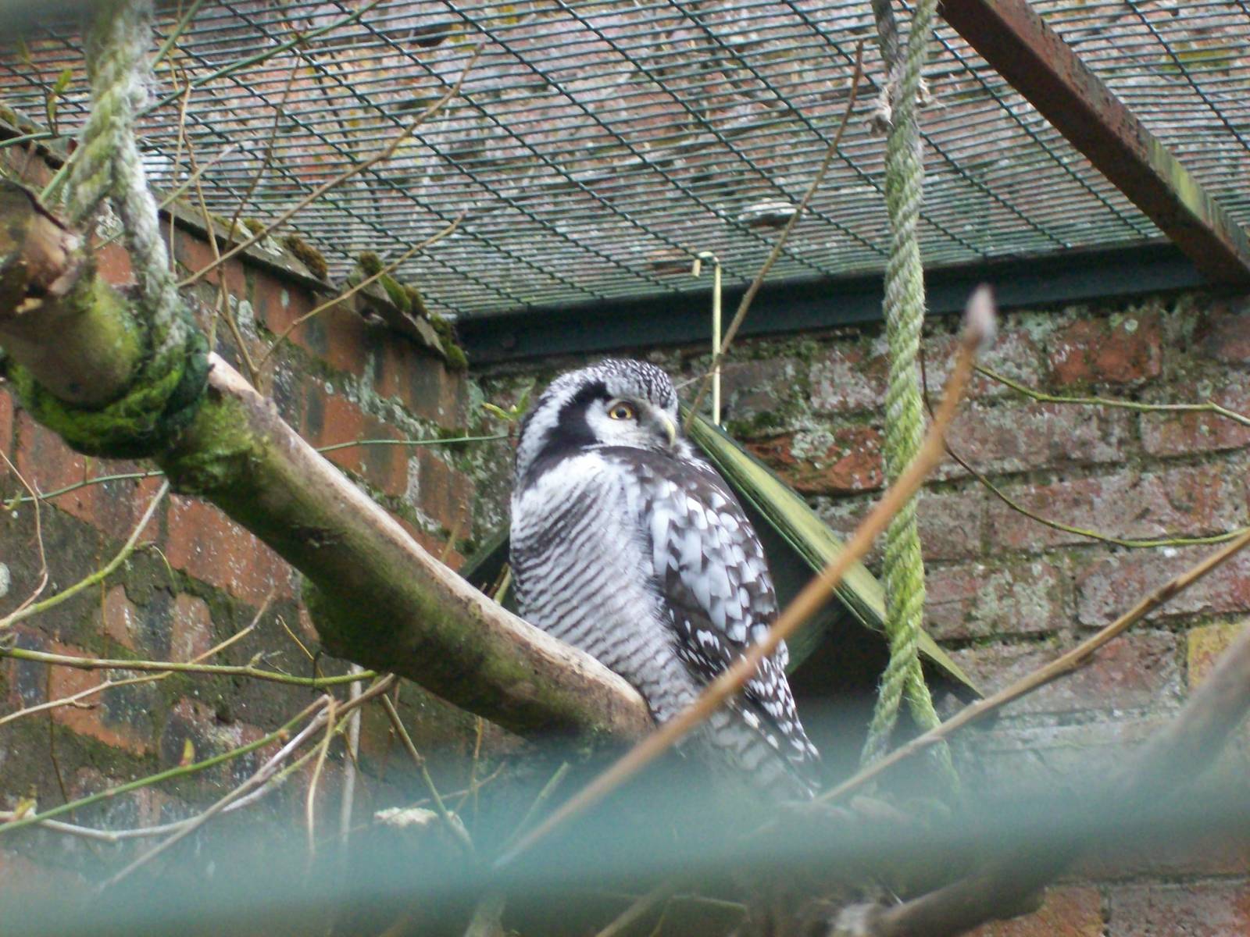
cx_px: 625
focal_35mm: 108
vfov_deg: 13.7
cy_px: 468
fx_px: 3900
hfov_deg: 18.2
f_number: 4.8
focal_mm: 18
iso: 317
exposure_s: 1/128
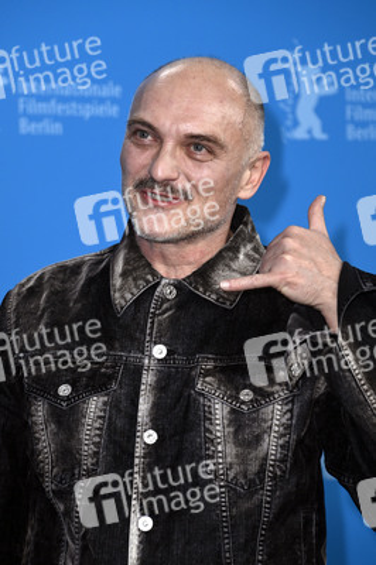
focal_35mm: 160
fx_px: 2511
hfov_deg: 8.6
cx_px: 188
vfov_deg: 12.8
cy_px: 282
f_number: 5.6
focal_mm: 160
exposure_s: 1/250
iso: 1000
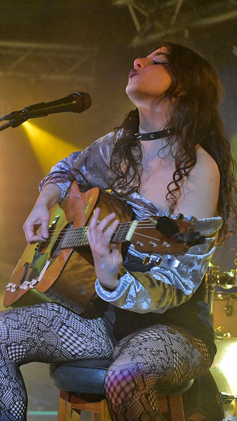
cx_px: 98
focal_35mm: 53
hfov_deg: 22.6
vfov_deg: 39.2
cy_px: 210
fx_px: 592
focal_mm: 50
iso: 6400
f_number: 3.5
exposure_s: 1/400
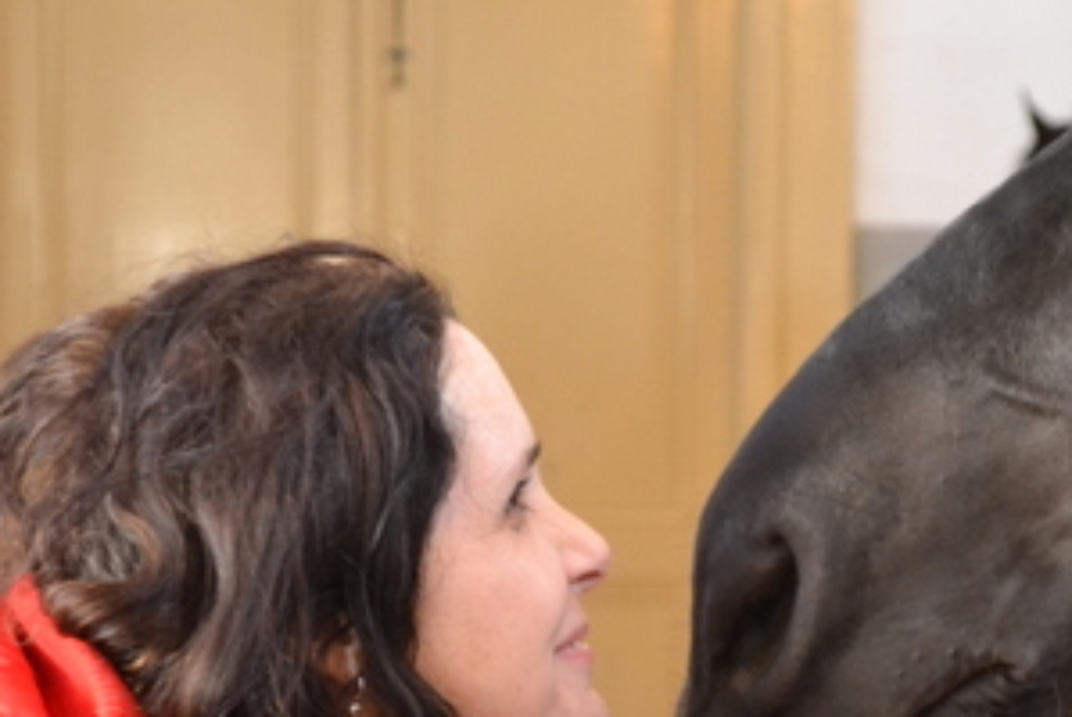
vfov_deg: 8.9
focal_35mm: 154
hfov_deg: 13.3
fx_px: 4590
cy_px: 647
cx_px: 663
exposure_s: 1/50
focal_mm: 48
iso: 3200
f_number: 5.6
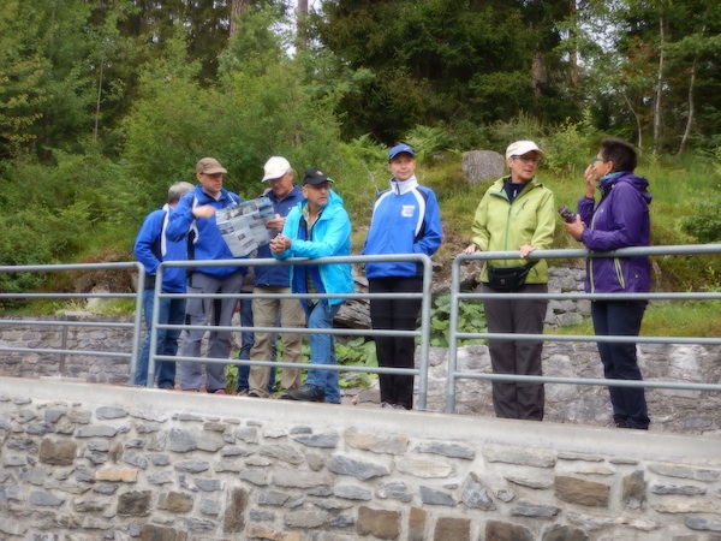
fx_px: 1083
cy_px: 270
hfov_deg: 36.8
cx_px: 360
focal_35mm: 52
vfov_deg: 28.0
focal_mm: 9.2
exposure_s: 1/80
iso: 125
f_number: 4.3
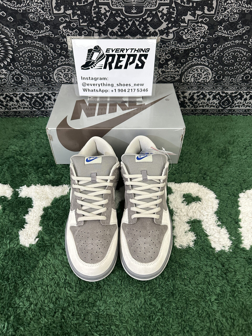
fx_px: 233
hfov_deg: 56.8
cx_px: 126
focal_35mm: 24
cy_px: 168
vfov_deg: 71.6
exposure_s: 1/50
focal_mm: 6.86
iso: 400
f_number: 1.78
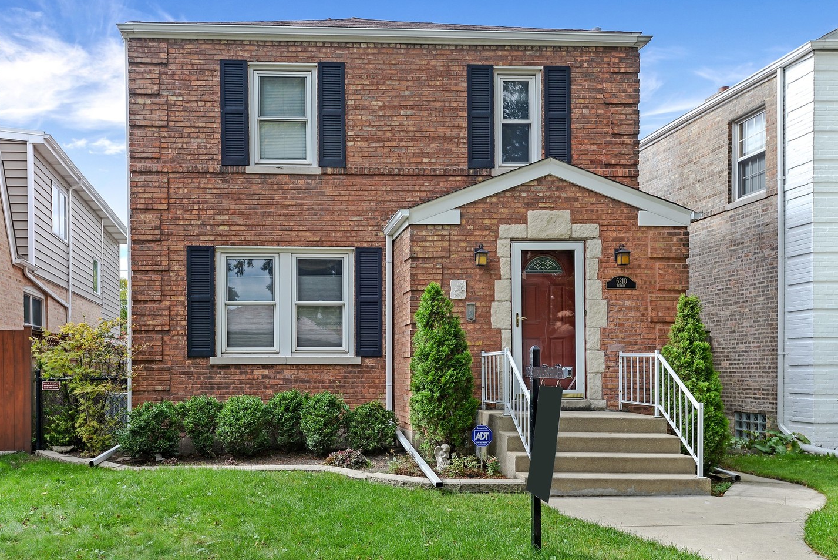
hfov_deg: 55.8
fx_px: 792
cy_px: 285
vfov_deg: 38.9
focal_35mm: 34
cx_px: 420
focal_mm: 30
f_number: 8
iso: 200
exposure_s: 1/100
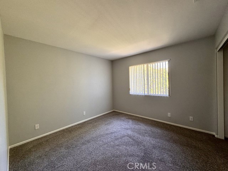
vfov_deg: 85.7
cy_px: 86
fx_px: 92
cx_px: 114
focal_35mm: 14
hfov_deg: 102.1
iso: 200
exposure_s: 1/60
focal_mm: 2.22
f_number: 2.2
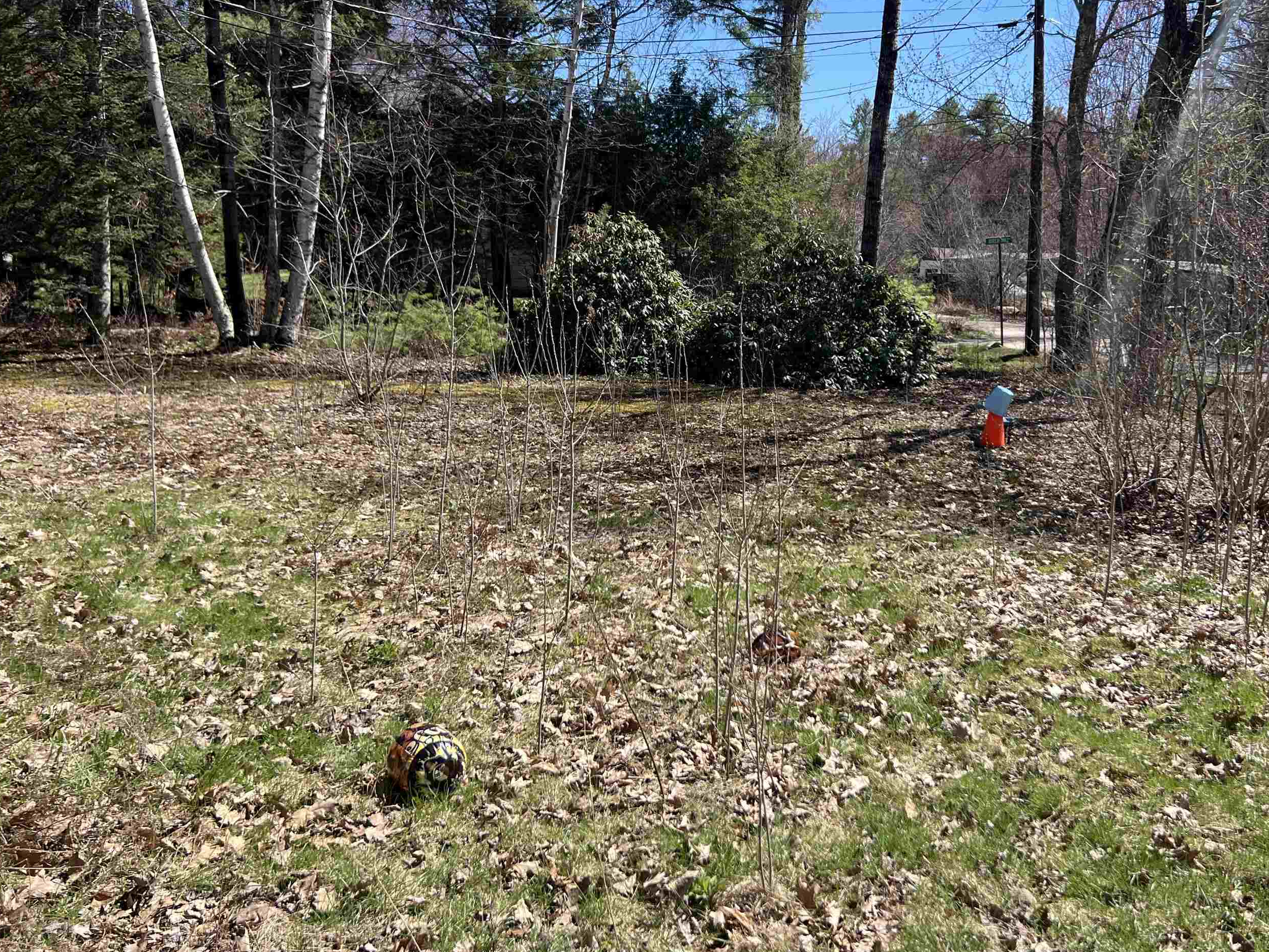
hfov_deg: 56.6
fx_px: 1173
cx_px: 726
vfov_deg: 44.1
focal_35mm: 32
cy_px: 421
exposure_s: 1/2299
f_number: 1.5
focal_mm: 5.7
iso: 50
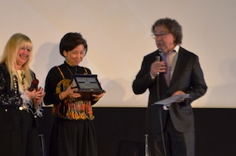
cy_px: 68
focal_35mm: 143
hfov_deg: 14.3
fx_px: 935
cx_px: 57
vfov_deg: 9.6
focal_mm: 55
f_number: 5.6
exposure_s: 1/30
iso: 1250
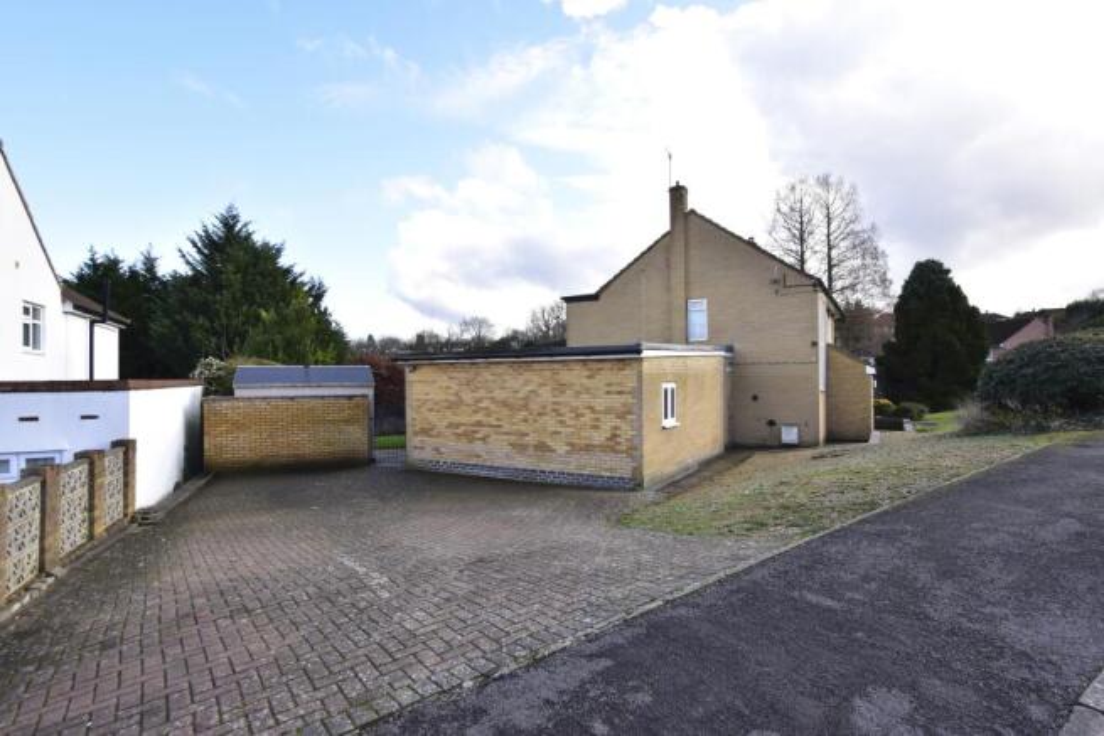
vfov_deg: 67.4
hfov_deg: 90.0
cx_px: 552
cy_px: 368
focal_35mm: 18
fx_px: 552
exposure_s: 1/320
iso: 640
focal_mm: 12
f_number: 8
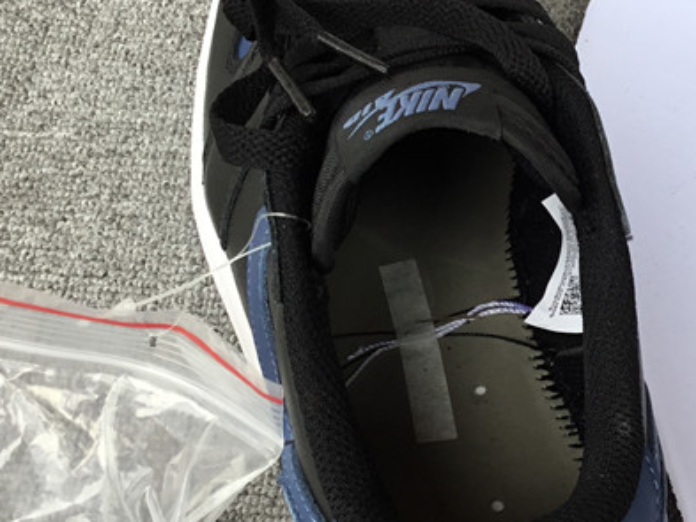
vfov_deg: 20.7
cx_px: 607
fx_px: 1428
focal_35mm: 71
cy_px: 240
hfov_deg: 26.6
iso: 25
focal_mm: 3.3
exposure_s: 1/100
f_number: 2.4
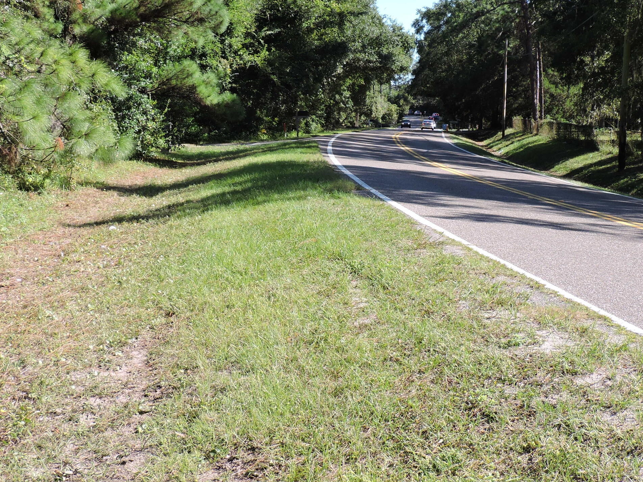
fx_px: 1170
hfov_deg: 30.7
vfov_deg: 23.3
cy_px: 196
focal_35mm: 63
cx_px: 361
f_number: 3.3
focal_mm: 7.1
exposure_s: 1/400
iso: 100
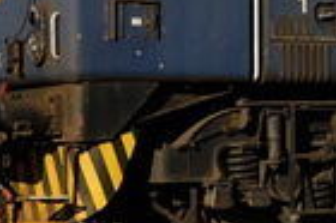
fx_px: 1902
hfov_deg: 9.4
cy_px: 34
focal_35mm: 204
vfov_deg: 6.7
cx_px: 674
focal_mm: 24.3
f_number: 7.1
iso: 200
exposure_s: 1/420
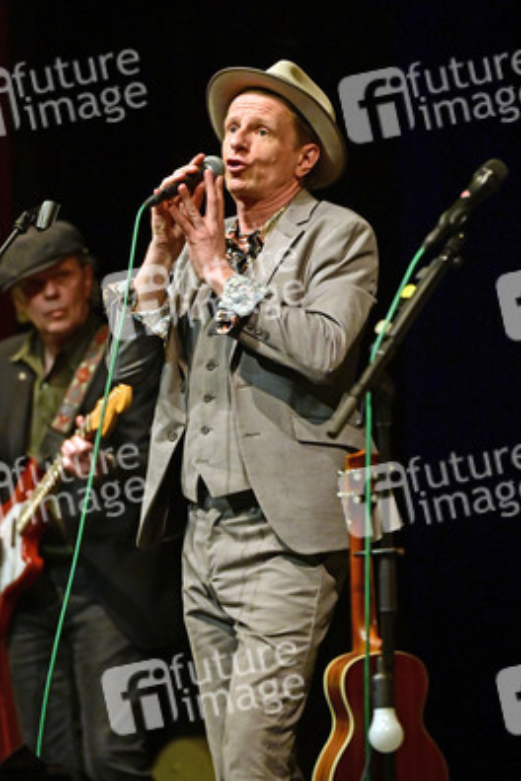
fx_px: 4385
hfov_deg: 6.8
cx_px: 260
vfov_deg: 10.2
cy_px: 392
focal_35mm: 202
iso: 8000
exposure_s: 1/160
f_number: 3.5
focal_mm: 200
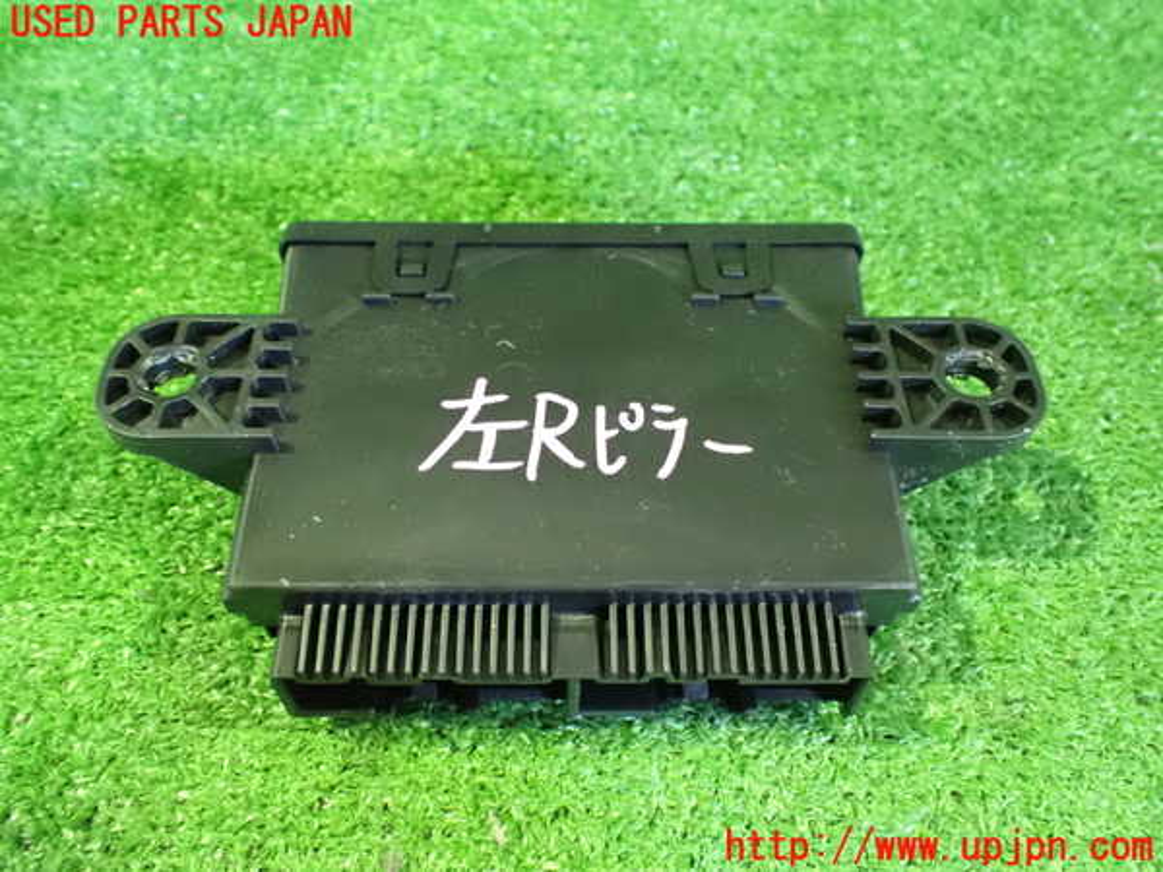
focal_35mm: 30
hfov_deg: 60.0
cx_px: 582
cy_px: 436
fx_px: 1008
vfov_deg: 46.8
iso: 1600
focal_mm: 5.4
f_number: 2.3
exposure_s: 1/20
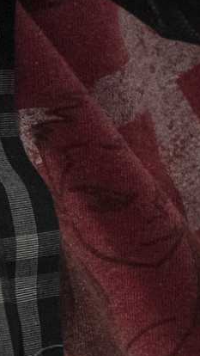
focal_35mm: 583
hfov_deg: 2.1
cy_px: 143
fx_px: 5490
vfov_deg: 3.7
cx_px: 526
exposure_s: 1/200
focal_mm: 75
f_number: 5
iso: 3200
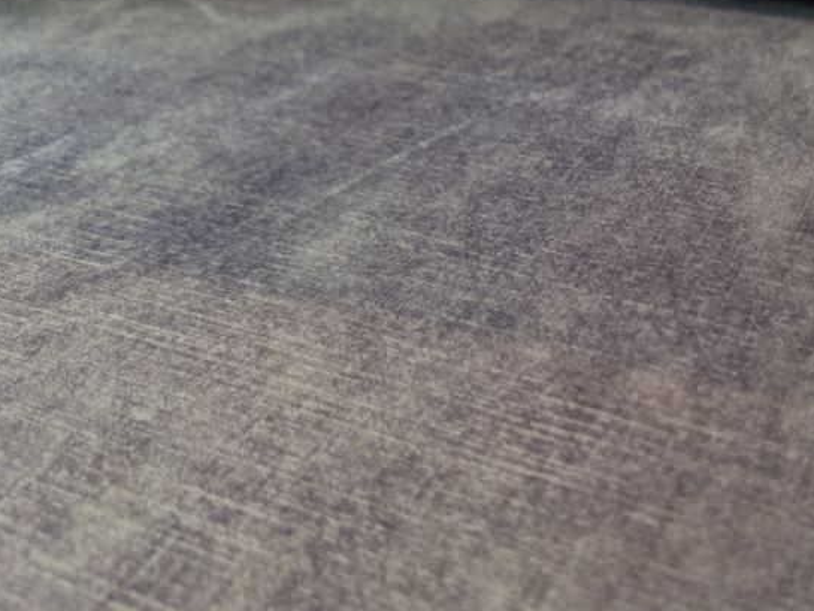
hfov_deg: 46.6
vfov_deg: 37.6
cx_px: 641
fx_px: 894
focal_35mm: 38
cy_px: 243
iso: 50
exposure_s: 1/237
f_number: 1.8
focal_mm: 5.4
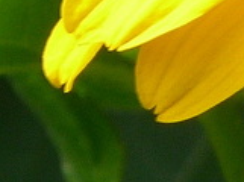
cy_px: -118
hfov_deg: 0.7
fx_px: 20719
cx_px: 435
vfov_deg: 0.5
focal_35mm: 2946
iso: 80
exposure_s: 1/125
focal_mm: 108
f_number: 5.2
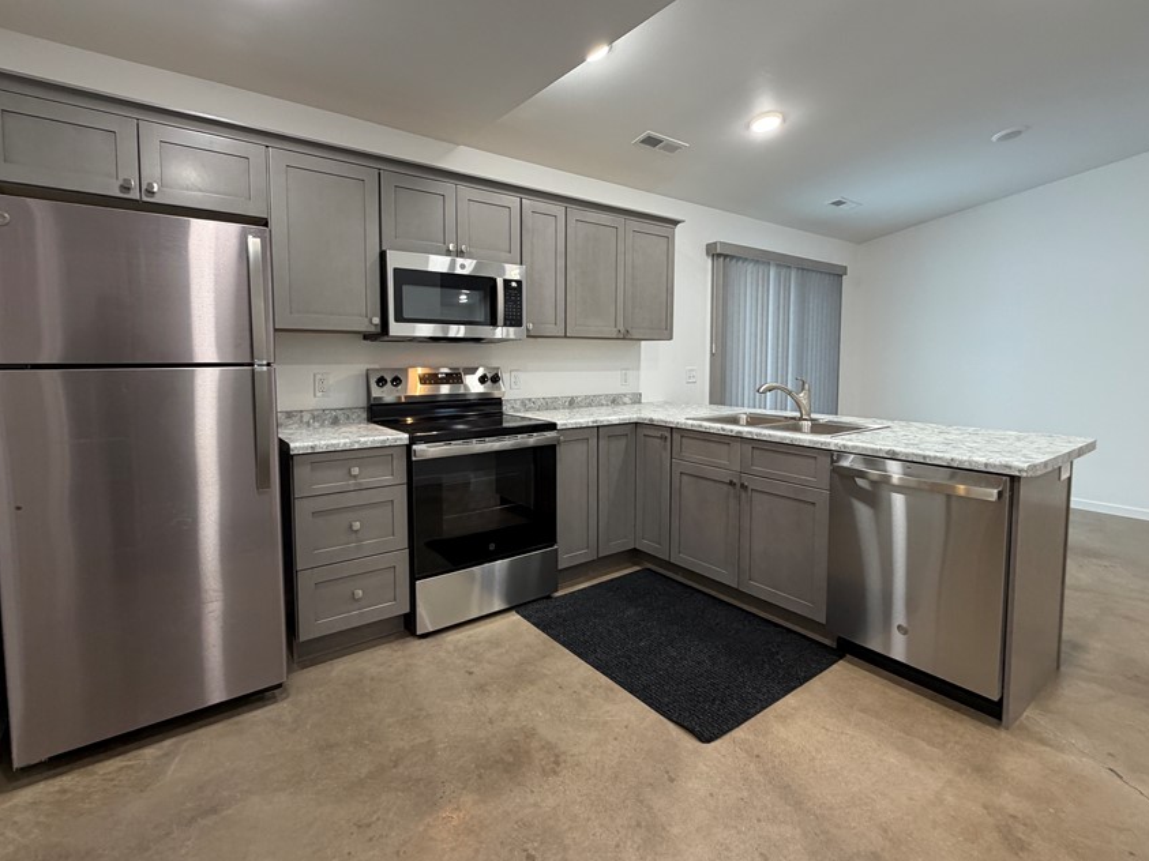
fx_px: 564
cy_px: 392
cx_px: 587
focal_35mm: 17
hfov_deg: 91.0
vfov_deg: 74.6
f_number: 2.2
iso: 250
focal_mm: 2.22
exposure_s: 1/60
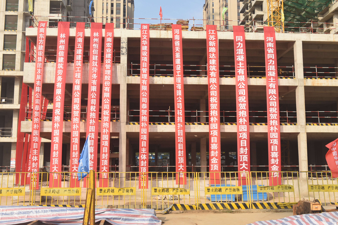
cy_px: 112
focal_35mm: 42
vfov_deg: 31.9
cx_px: 169
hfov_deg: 46.4
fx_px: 394
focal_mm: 42
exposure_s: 1/500
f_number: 11
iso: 800
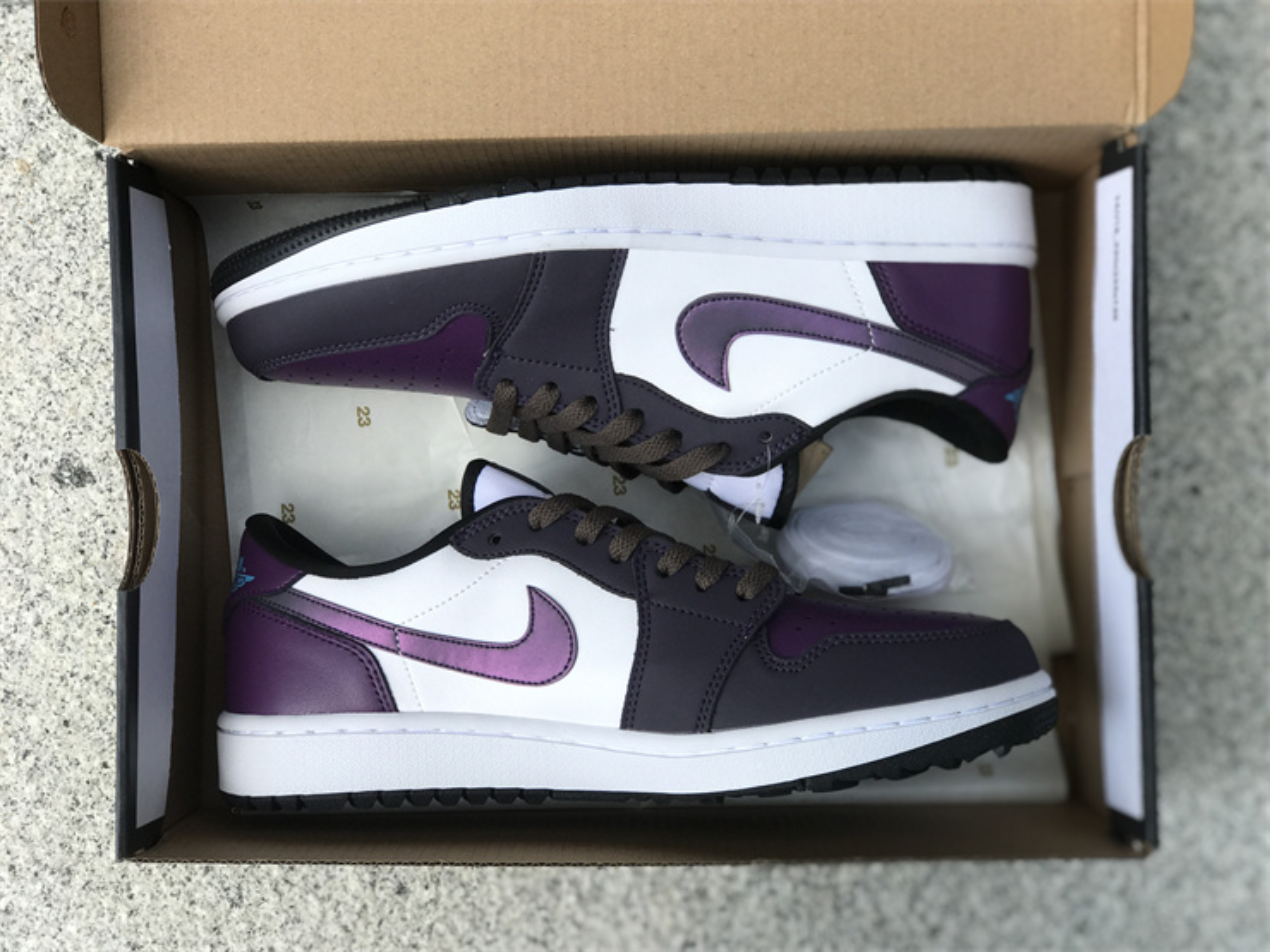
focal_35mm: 57
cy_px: 476
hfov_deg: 33.8
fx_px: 2091
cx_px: 635
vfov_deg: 25.7
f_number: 2.8
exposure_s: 1/233
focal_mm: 6.6
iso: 20
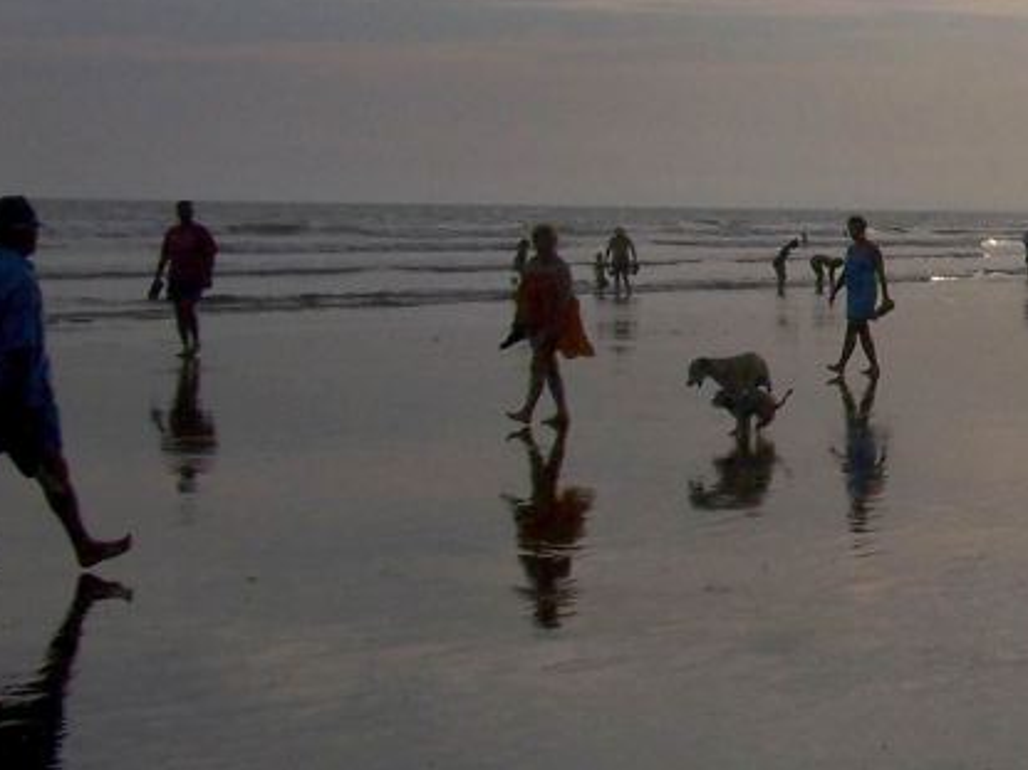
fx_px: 2820
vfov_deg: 15.6
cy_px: 352
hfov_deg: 19.3
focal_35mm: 95
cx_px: 1267
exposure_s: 1/1500
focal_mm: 6.3
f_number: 5.6
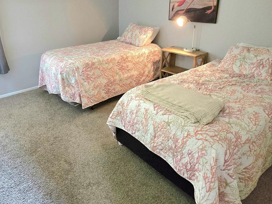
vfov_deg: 55.3
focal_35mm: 24
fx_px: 189
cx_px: 114
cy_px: 63
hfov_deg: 71.1
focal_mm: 2.2
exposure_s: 1/60.2
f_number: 2.2
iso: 1000
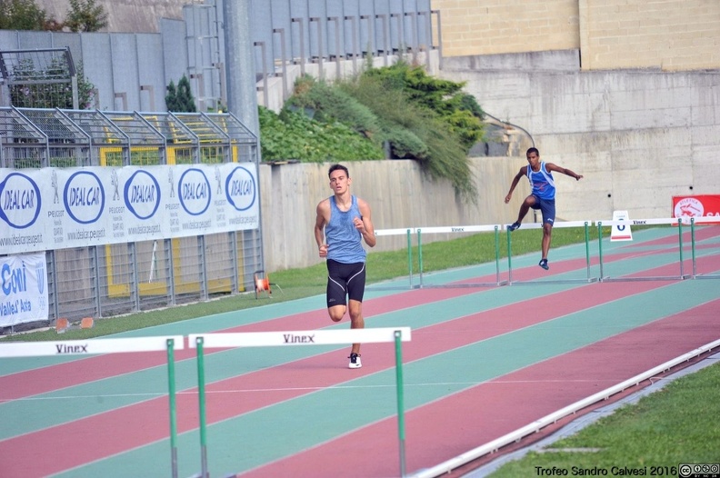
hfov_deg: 9.8
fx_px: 4195
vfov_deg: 6.5
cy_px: 239
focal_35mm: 210
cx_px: 360
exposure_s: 1/1000
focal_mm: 210
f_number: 5.6
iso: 800
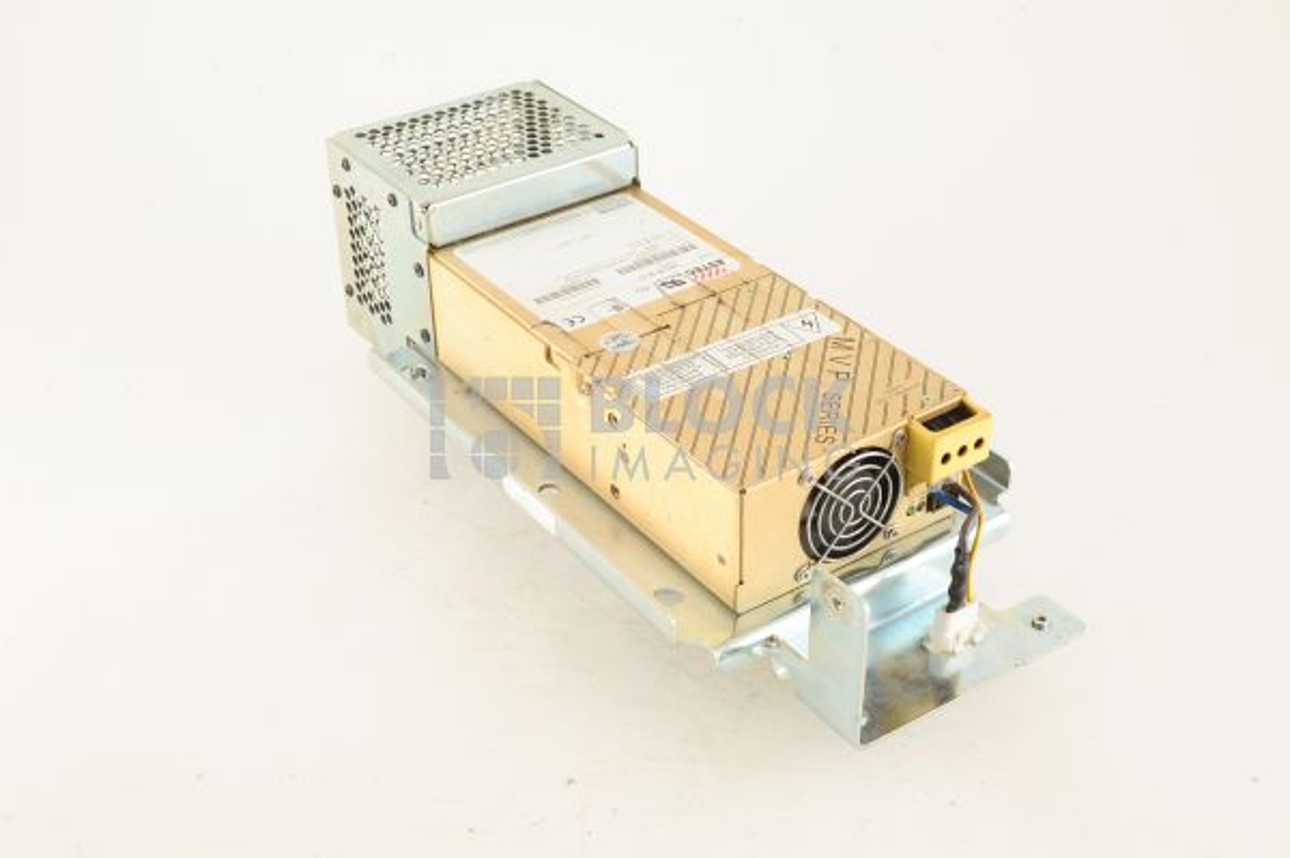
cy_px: 429
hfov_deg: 39.6
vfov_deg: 26.9
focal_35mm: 50
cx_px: 645
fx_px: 1790
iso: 1600
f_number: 13
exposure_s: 1/160
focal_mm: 50
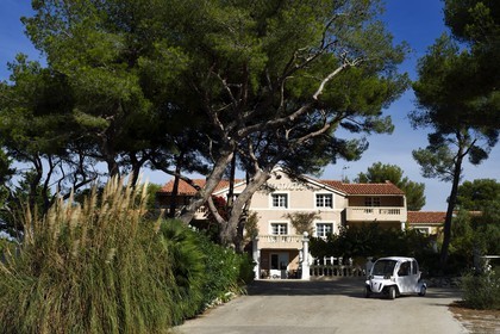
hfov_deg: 46.4
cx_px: 250
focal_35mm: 42
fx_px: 583
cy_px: 167
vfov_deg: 31.9
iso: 200
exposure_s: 1/250
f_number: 16
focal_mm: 42
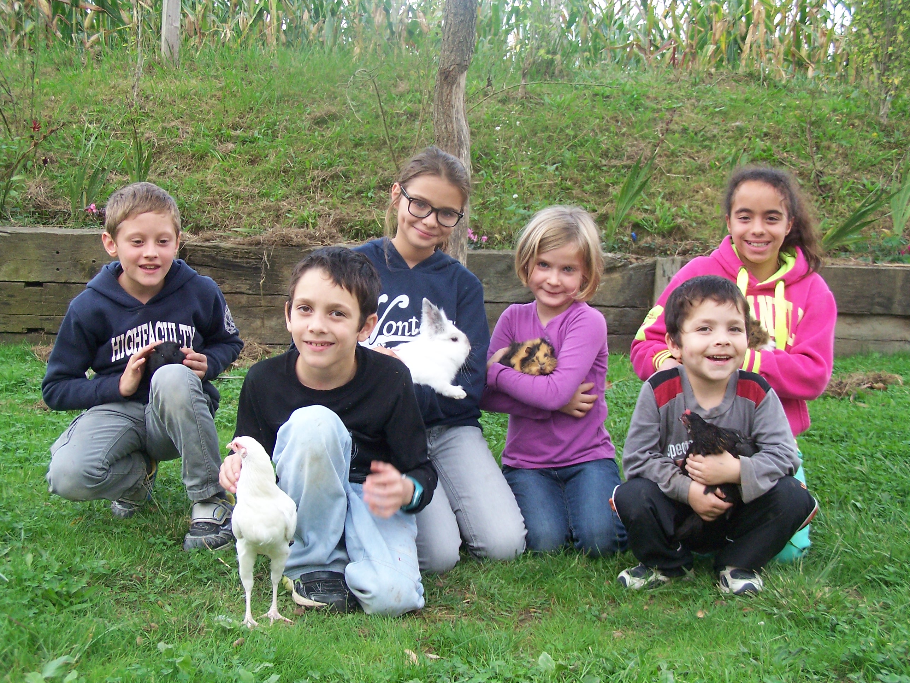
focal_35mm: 43
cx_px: 455
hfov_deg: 43.9
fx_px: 1130
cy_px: 342
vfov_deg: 33.6
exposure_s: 1/125
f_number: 2.9
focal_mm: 7.1
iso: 140
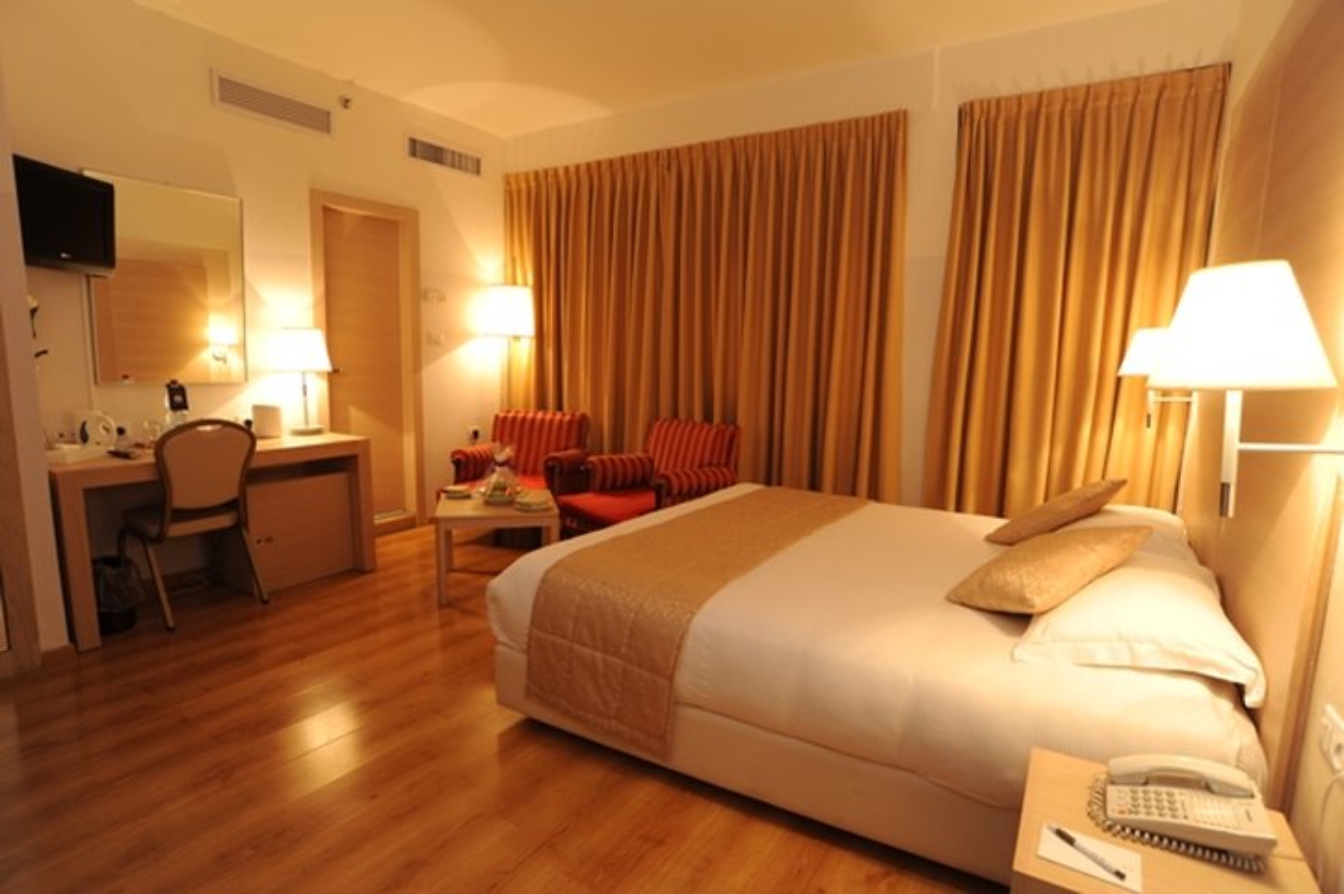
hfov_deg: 90.0
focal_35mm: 18
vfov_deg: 67.3
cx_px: 672
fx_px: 672
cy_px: 447
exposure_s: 1
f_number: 9
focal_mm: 18
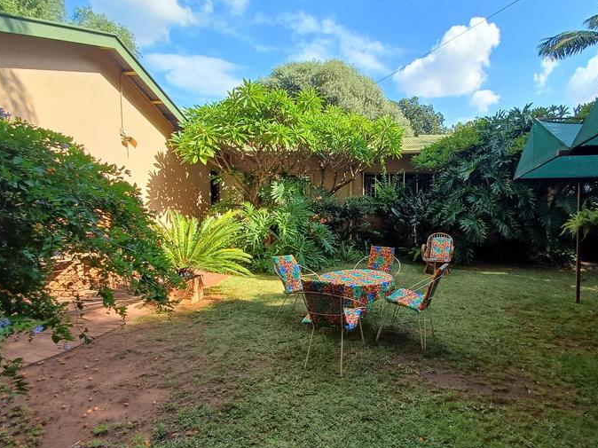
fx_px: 328
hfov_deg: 84.0
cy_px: 236
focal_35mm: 19
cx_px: 349
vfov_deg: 68.6
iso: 40
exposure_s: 1/509
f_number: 2.2
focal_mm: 1.64
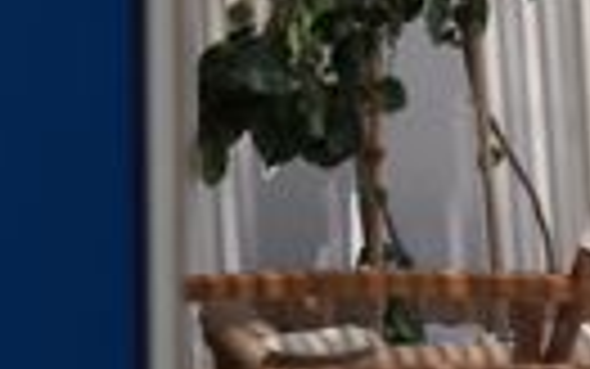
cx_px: 482
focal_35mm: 343
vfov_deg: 3.8
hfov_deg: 6.1
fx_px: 5519
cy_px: -400
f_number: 9
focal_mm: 55
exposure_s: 1/200
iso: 100
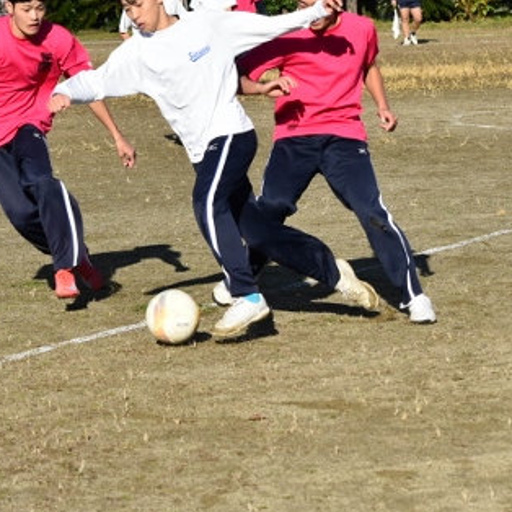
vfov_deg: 9.4
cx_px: 214
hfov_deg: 9.4
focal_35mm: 187
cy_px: 205
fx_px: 3129
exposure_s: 1/2000
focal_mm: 72
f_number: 7.1
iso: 400
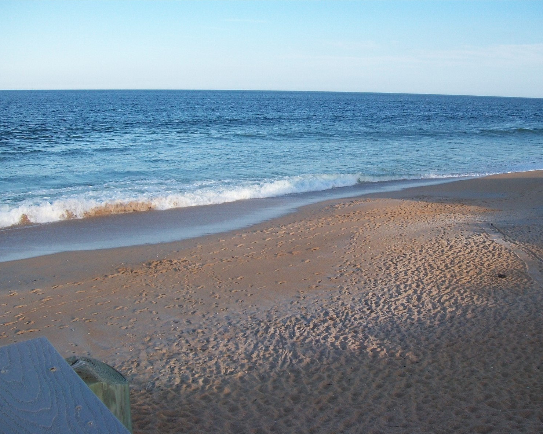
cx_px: 285
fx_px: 611
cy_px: 220
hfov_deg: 47.9
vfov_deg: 39.2
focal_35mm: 38
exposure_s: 1/800
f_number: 2.7
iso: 80
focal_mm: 6
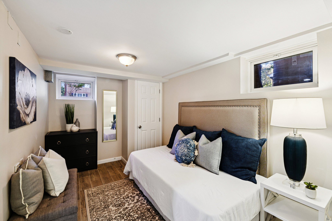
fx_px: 138
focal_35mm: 15
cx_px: 166
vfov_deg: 77.3
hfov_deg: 100.4
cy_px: 110
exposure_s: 1/5
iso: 400
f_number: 8
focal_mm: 15
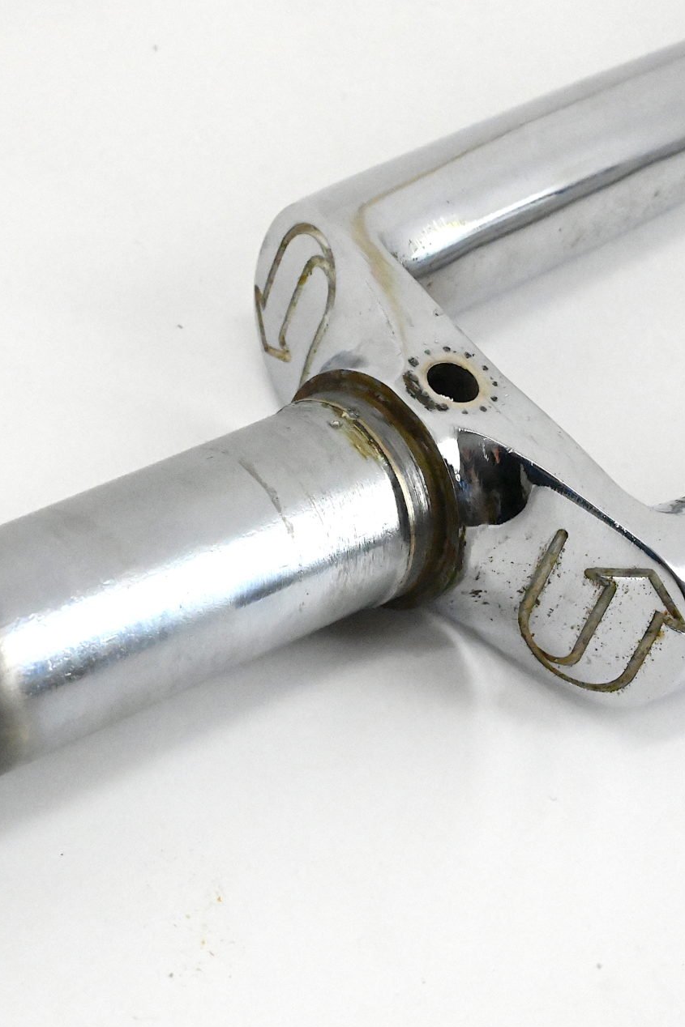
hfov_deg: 12.9
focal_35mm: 106
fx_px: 3026
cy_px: 517
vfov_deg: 19.3
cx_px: 187
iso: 25600
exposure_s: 1/640
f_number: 20
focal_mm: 70
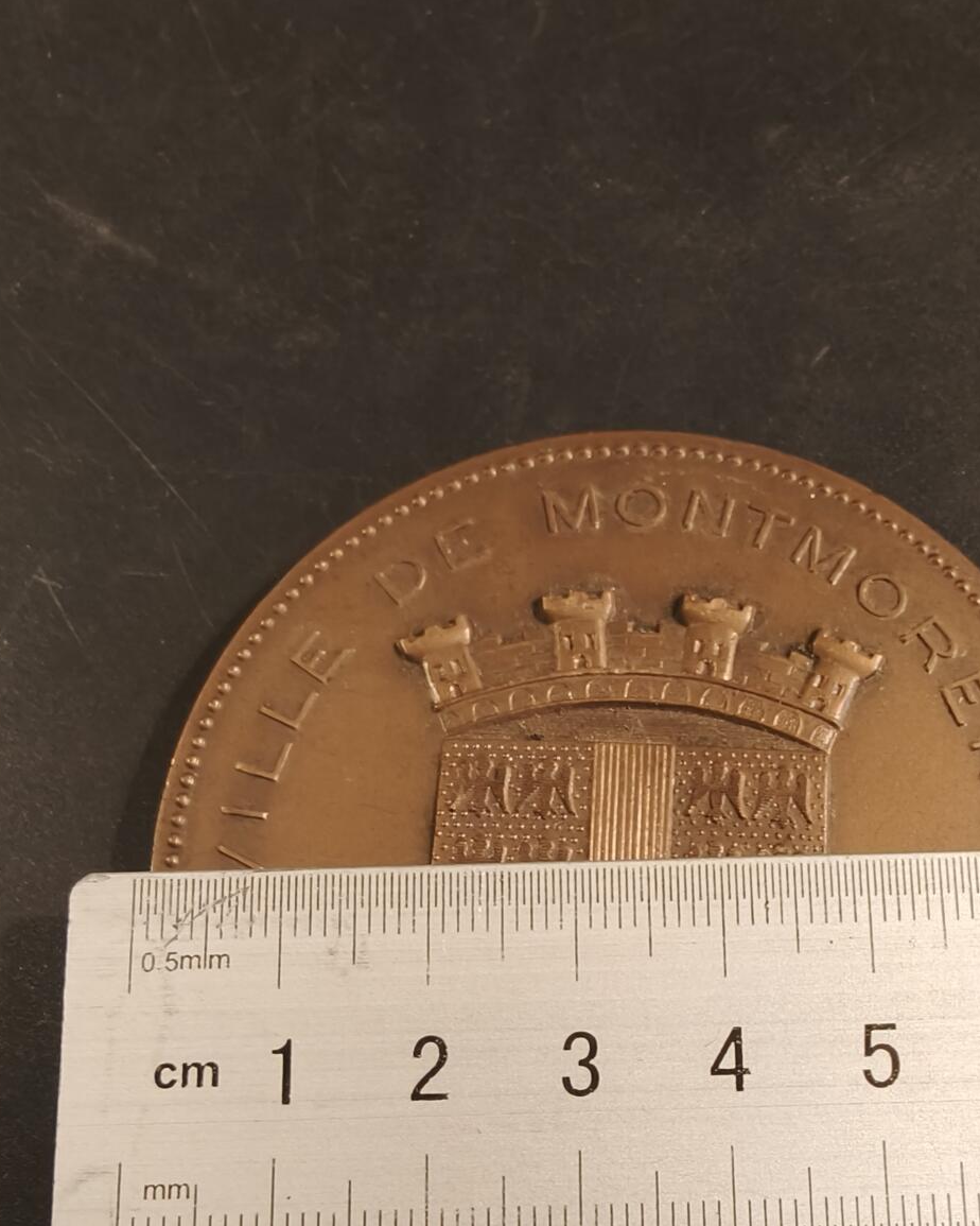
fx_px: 1269
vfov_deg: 49.3
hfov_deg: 41.7
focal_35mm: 35
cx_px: 649
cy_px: 934
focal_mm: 2.32
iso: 250
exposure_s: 1/50
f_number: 2
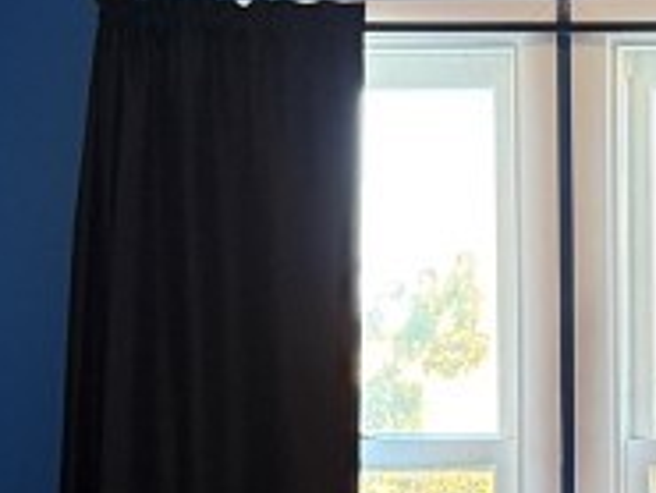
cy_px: 653
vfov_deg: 10.9
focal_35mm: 133
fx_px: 2522
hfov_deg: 14.6
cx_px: 667
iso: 400
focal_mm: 6.76
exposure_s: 1/60
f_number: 1.78
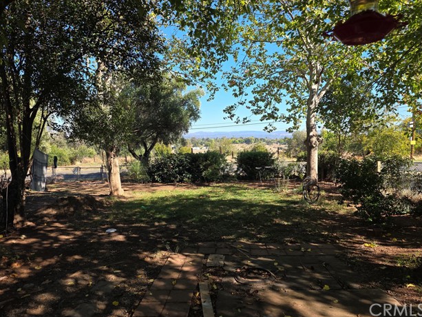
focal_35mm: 24
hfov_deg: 71.6
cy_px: 154
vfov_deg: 56.8
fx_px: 293
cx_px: 209
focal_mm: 6.25
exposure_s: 1/317
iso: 12
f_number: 1.7
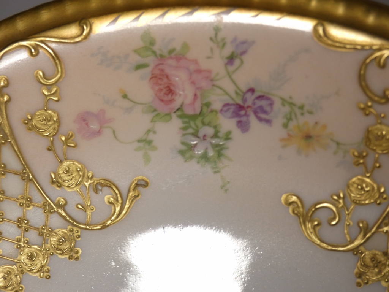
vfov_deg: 19.9
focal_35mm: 74
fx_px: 832
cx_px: 194
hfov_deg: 26.3
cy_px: 146
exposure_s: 1/80
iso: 160
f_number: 4.4
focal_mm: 13.3
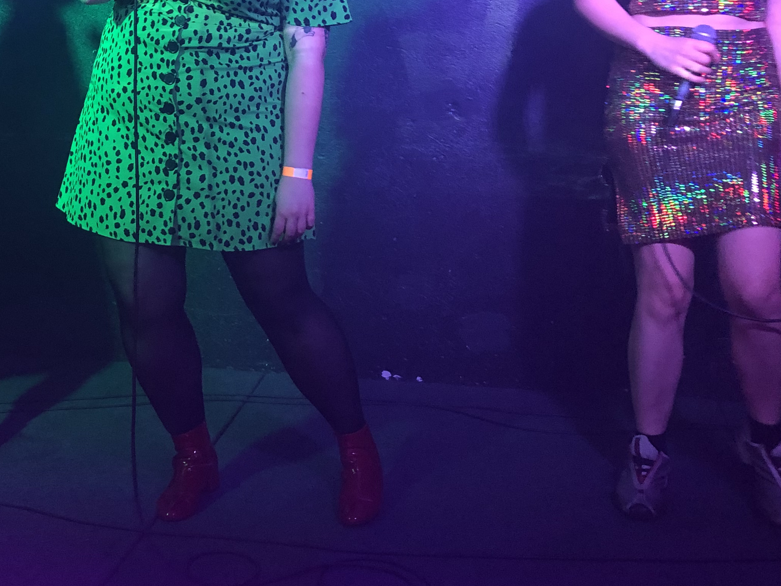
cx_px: 224
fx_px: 1241
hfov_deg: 34.4
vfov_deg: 26.1
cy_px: 129
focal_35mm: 55
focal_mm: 3.99
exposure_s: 1/50
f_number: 1.8
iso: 400
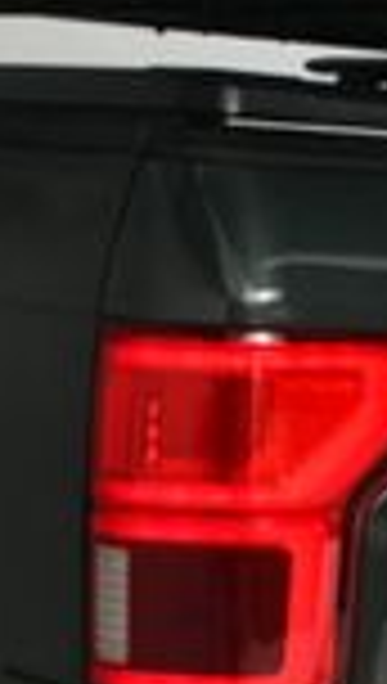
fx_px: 2397
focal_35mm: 132
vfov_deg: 16.1
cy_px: 554
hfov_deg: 8.8
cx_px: 706
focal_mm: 20
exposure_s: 1/160
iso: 100
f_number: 11
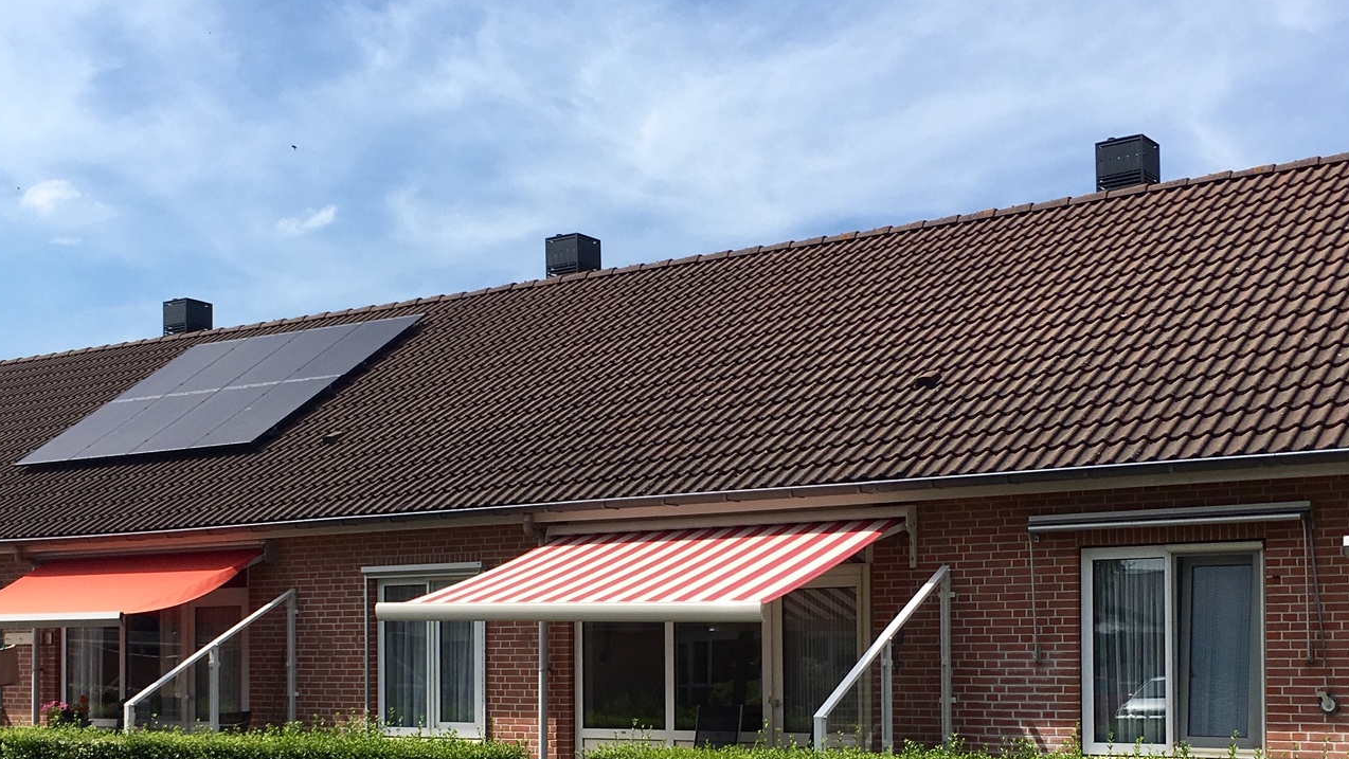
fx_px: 1789
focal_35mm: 50
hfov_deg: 41.3
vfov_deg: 23.4
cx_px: 668
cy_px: 661
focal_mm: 4.15
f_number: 2.2
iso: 25
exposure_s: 1/1832
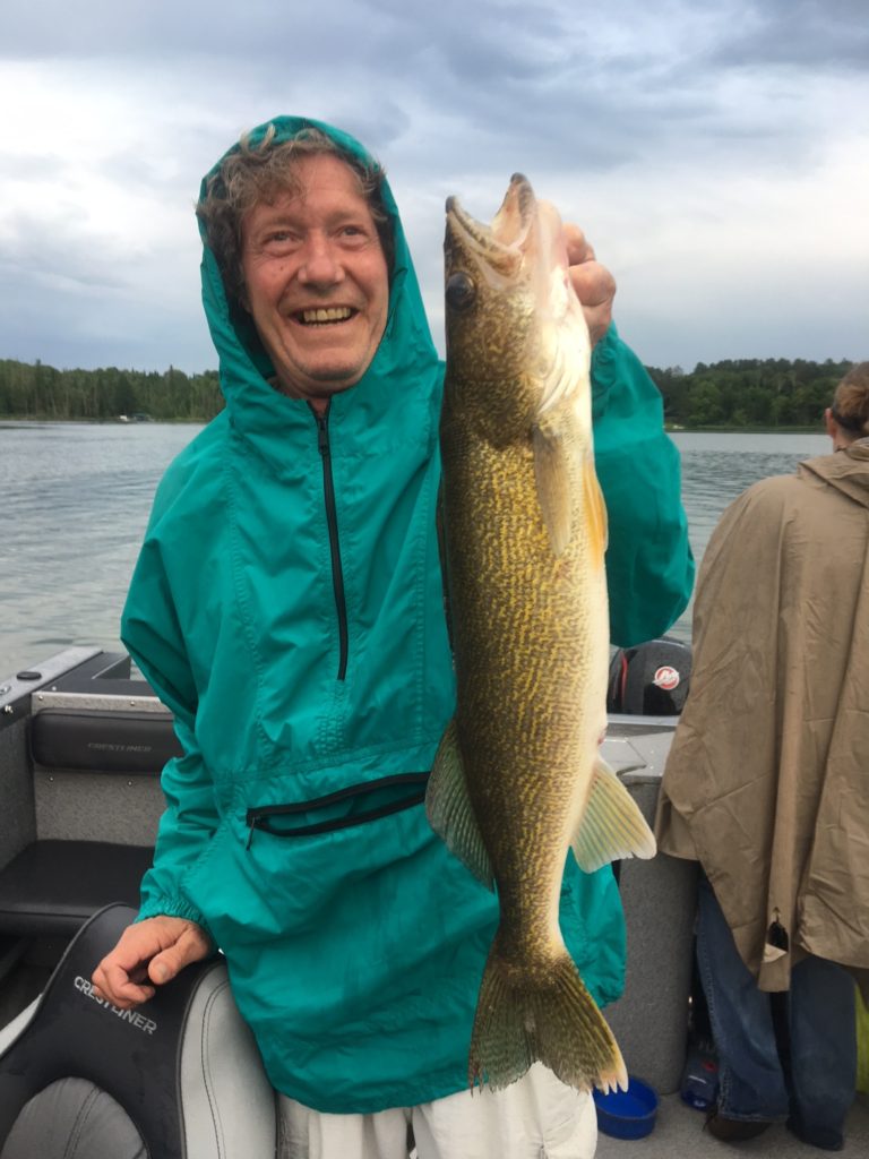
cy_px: 580
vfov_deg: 61.7
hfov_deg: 48.2
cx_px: 434
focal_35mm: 29
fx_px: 971
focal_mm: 4.15
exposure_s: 1/60
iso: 25
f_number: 2.2
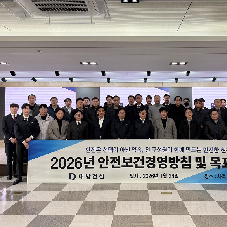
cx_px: 155
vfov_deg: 55.6
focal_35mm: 29
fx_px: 215
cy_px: 115
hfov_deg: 54.3
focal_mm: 6.76
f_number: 1.78
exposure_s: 1/174
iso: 80
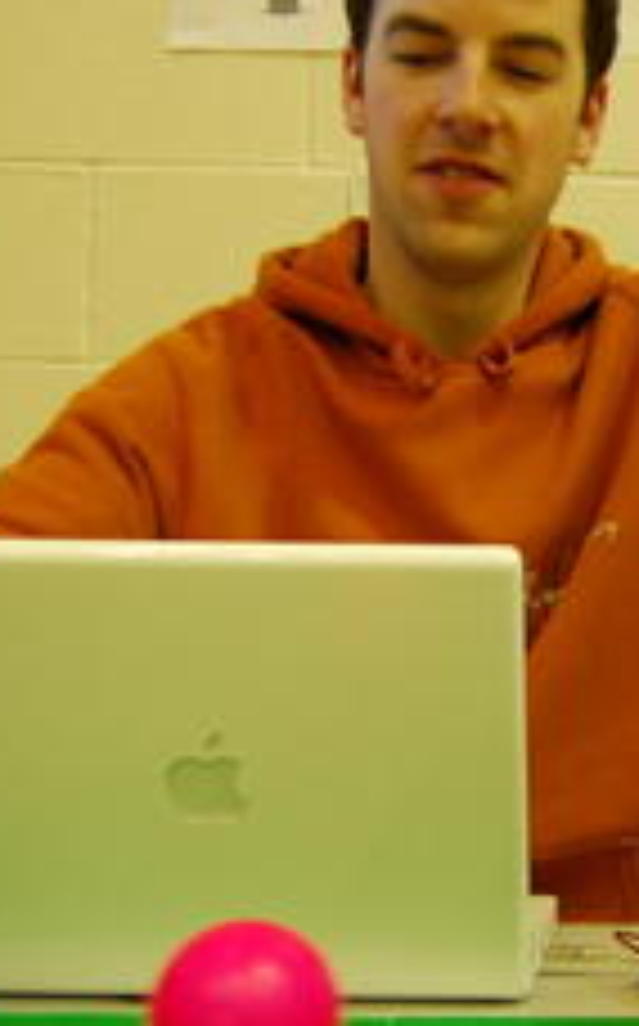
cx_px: 774
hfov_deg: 18.3
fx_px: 1872
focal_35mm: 67
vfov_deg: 30.6
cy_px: 562
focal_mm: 20
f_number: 4
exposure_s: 1/50
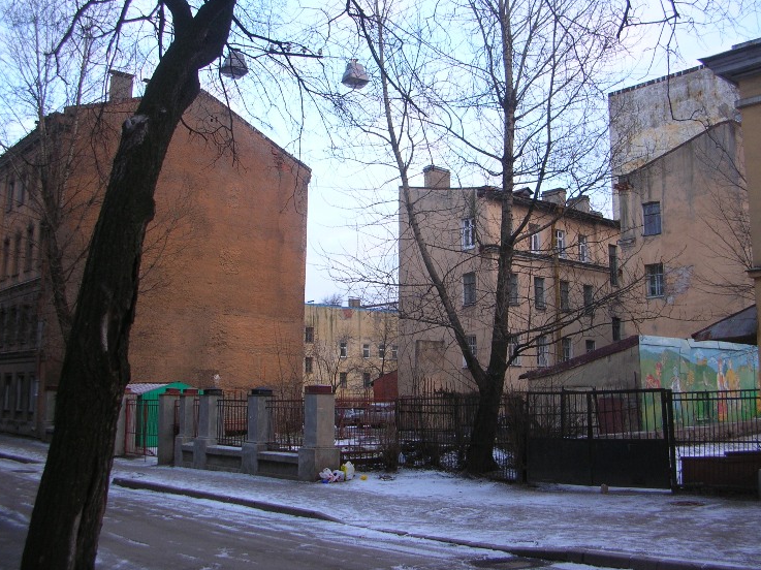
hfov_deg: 49.0
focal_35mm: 38
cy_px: 269
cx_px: 398
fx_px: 835
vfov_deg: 37.7
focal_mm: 5.8
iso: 50
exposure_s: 1/54.3
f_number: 2.8
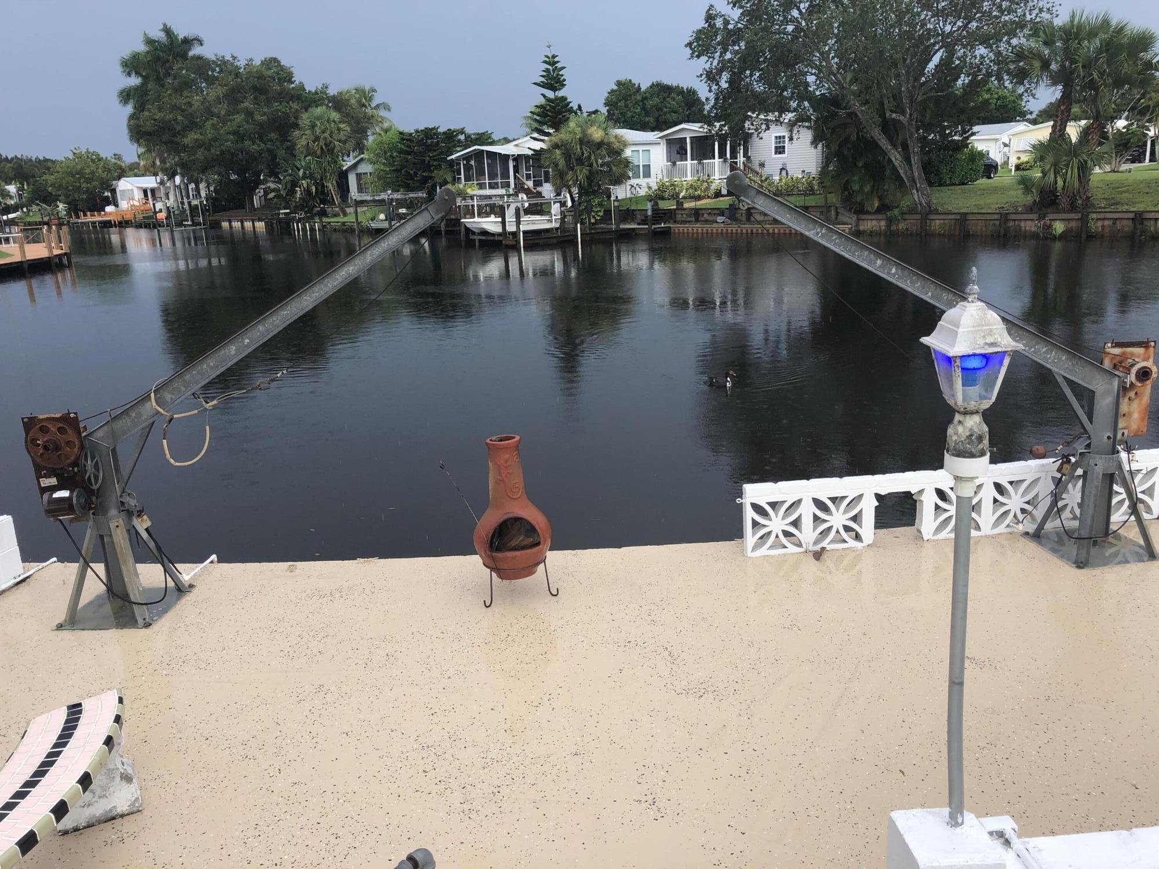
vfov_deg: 49.7
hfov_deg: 63.4
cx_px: 580
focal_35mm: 28
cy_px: 434
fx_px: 937
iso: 20
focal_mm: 3.99
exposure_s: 1/578
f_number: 1.8
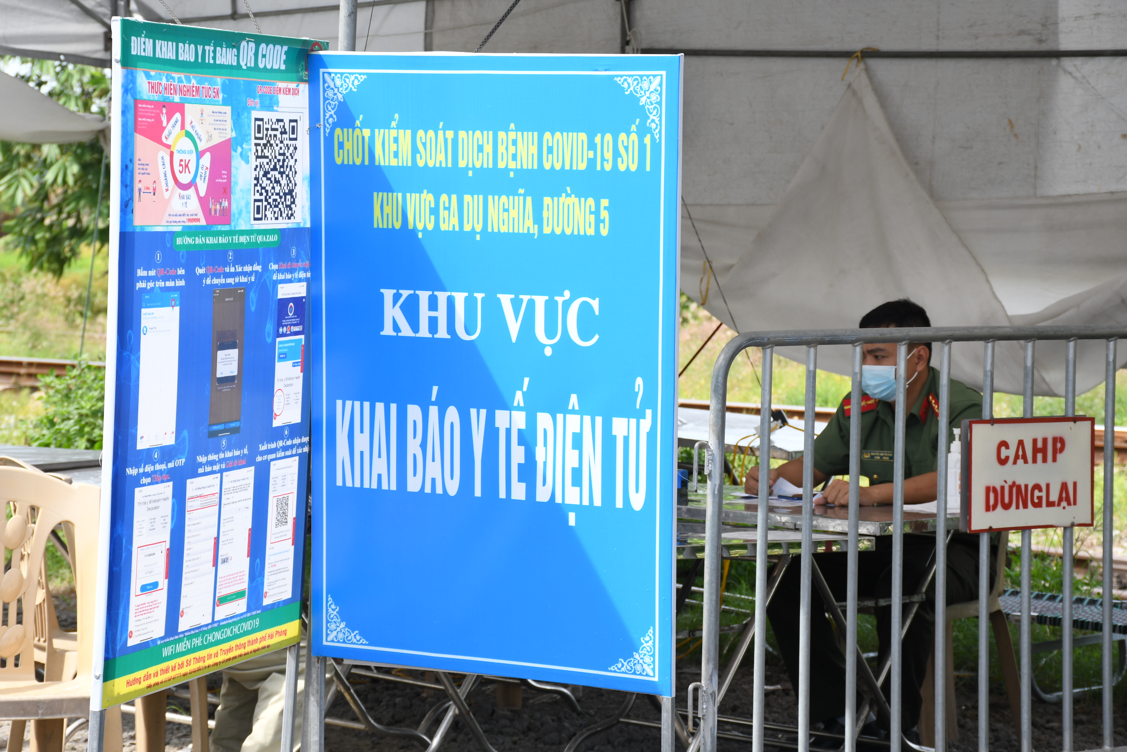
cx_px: 559
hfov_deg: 21.7
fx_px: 2942
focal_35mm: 94
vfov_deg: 14.6
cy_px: 373
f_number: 8
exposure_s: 1/200
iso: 200
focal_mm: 62
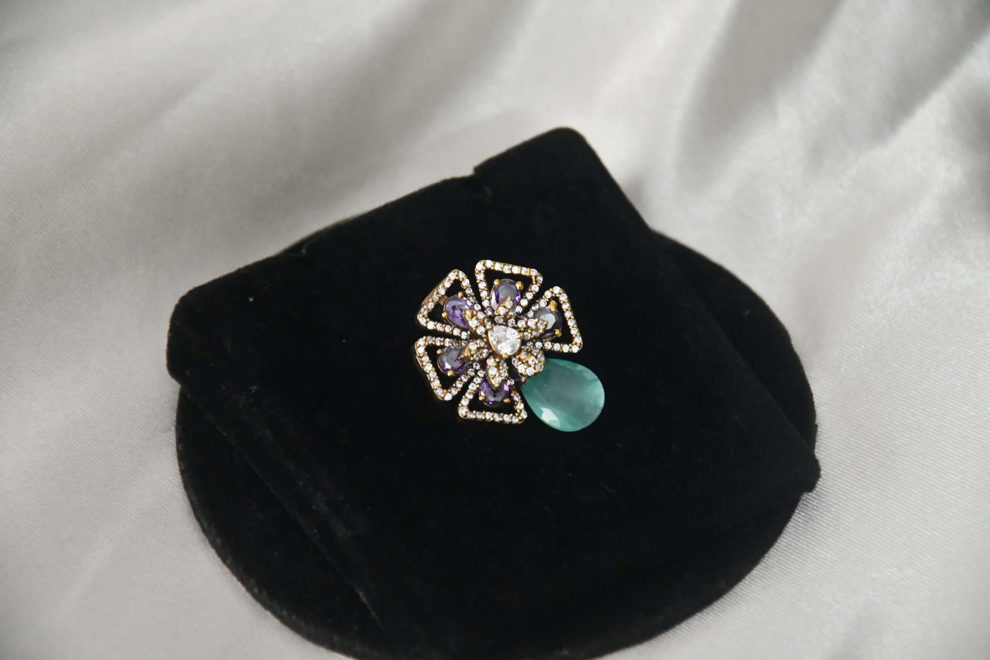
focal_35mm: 157
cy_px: 330
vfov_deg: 8.7
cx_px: 495
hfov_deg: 13.1
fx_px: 4317
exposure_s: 1/60
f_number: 5.6
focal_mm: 105
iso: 6400
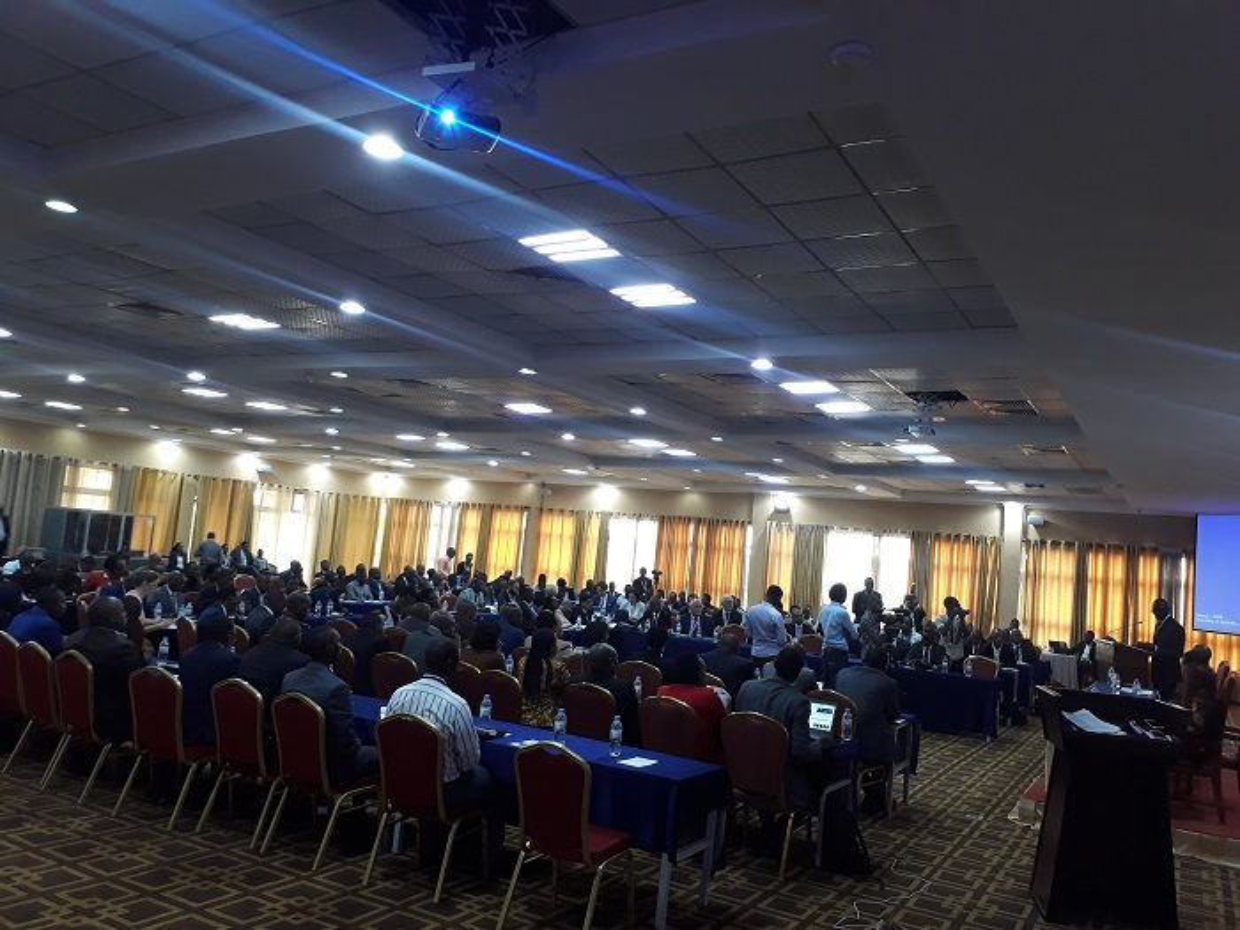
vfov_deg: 51.4
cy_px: 465
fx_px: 967
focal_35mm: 27
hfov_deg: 65.3
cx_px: 620
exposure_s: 1/25
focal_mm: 3.6
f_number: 1.9
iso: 160
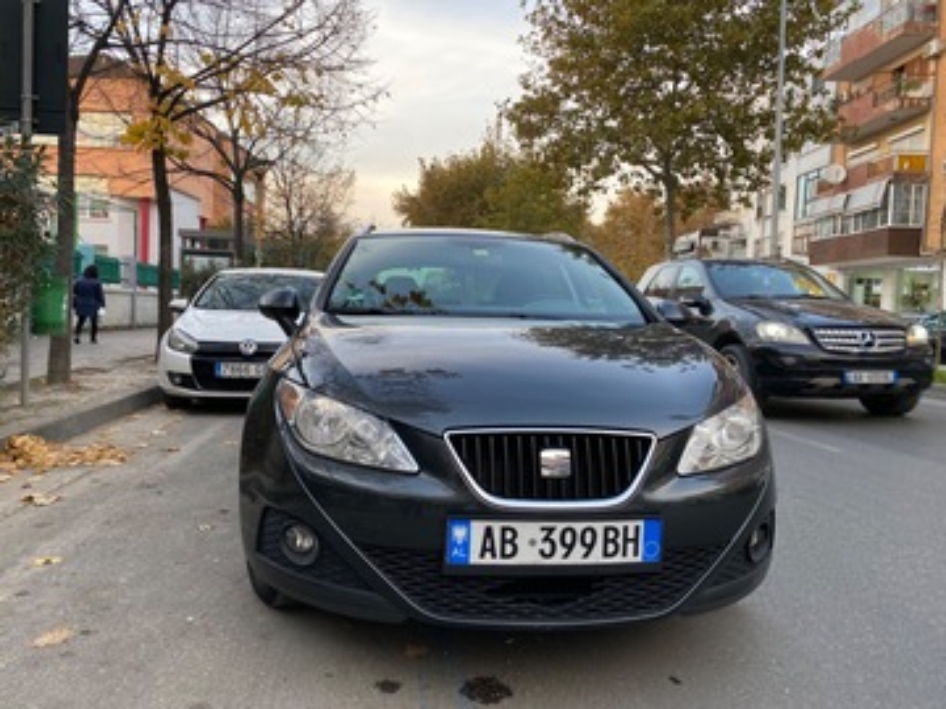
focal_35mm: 26
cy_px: 354
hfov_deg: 67.3
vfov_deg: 53.1
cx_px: 473
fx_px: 711
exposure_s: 1/121
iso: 64
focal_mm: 4.25
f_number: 1.8
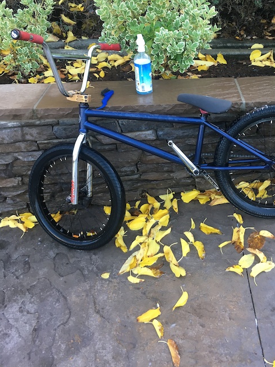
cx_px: 169
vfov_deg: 51.1
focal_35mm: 36
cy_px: 152
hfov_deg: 39.4
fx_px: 381
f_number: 2.2
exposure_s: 1/30
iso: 25
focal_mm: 4.15
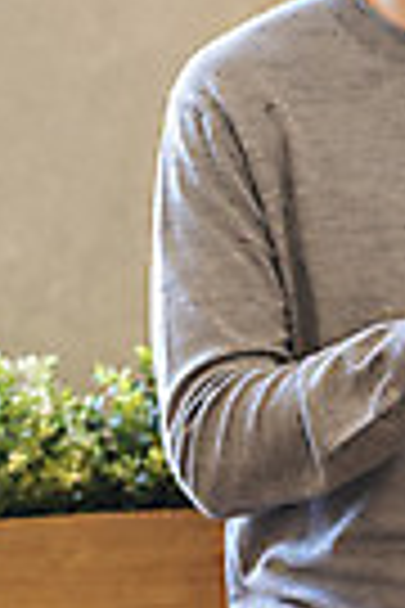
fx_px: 5788
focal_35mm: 343
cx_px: 574
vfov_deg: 6.0
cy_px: -23
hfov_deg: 4.0
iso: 500
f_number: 2.8
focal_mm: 116
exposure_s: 1/60
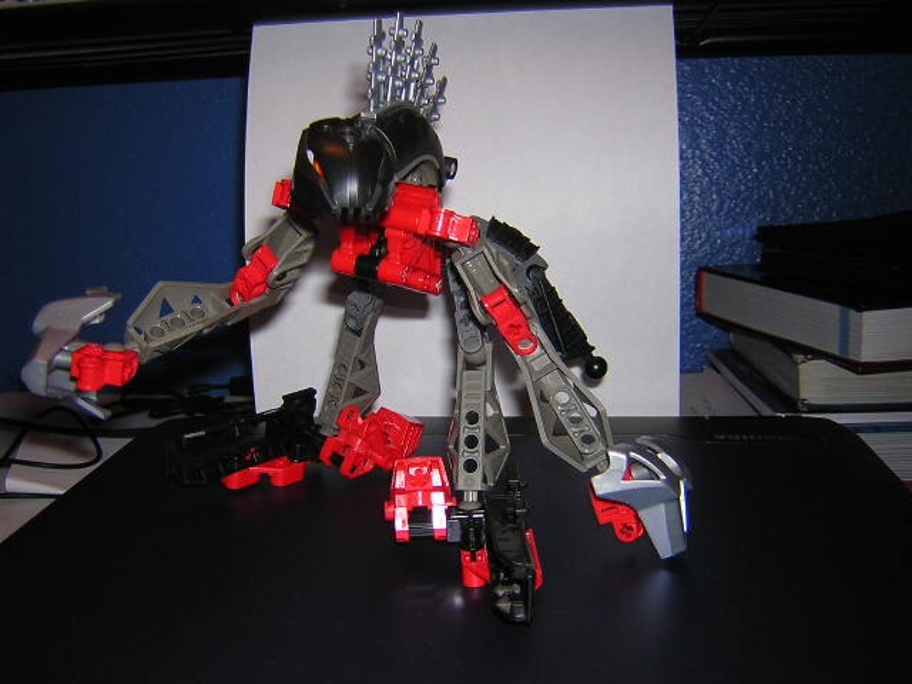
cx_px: 456
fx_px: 948
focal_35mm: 36
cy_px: 342
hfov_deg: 51.4
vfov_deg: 39.7
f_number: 2.6
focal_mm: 4.7
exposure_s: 1/60.1
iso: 100
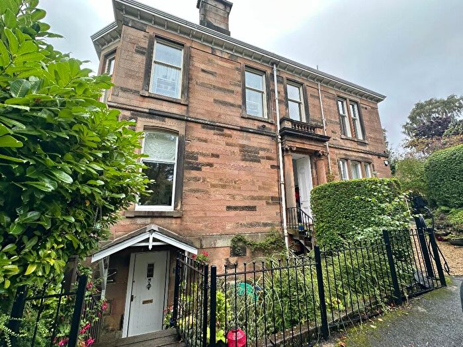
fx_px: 187
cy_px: 174
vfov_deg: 85.7
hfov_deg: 102.1
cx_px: 232
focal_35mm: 14
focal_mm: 2.22
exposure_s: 1/151
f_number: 2.2
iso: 40
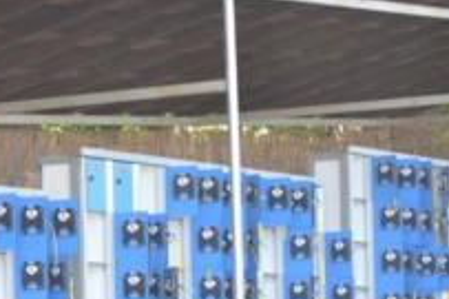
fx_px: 2533
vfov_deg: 6.7
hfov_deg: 10.1
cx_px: 206
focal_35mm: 203
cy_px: 258
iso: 400
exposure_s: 1/100
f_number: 5
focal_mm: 55
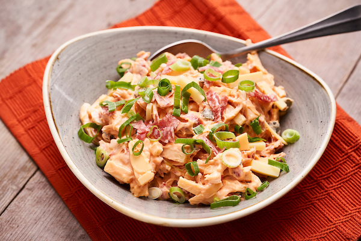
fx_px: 902
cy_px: 120
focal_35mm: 90
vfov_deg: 15.2
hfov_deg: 22.6
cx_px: 180
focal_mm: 90
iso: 200
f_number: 5.6
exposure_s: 1/125
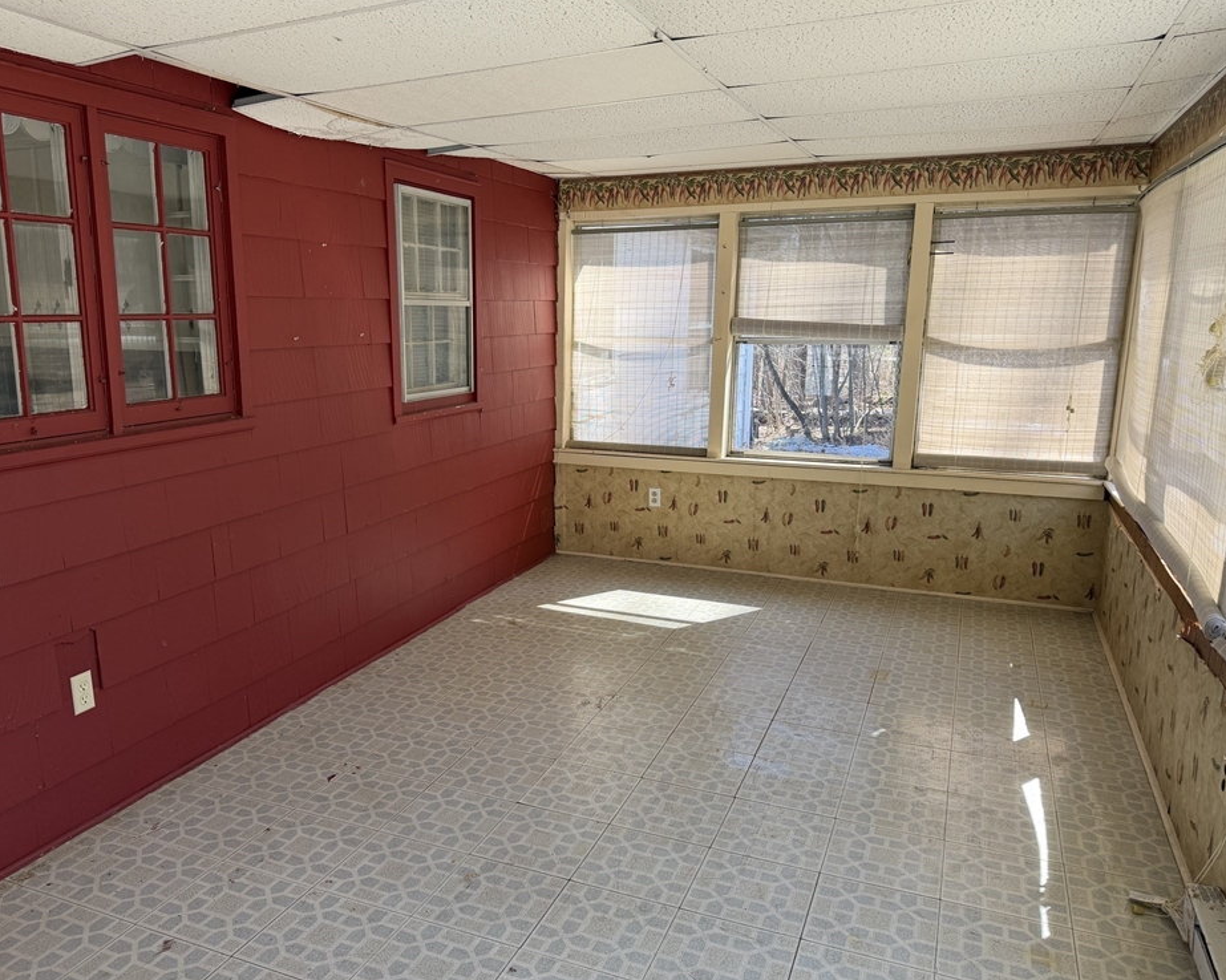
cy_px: 483
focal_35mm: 26
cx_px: 550
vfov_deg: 54.9
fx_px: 943
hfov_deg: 65.9
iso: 100
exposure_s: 1/376
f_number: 1.78
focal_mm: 6.76
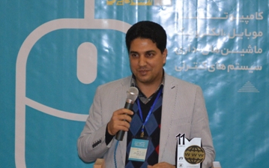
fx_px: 1098
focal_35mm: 150
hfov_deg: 14.0
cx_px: 127
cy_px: 100
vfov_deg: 8.7
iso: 2800
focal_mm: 55
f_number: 5.6
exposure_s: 1/60
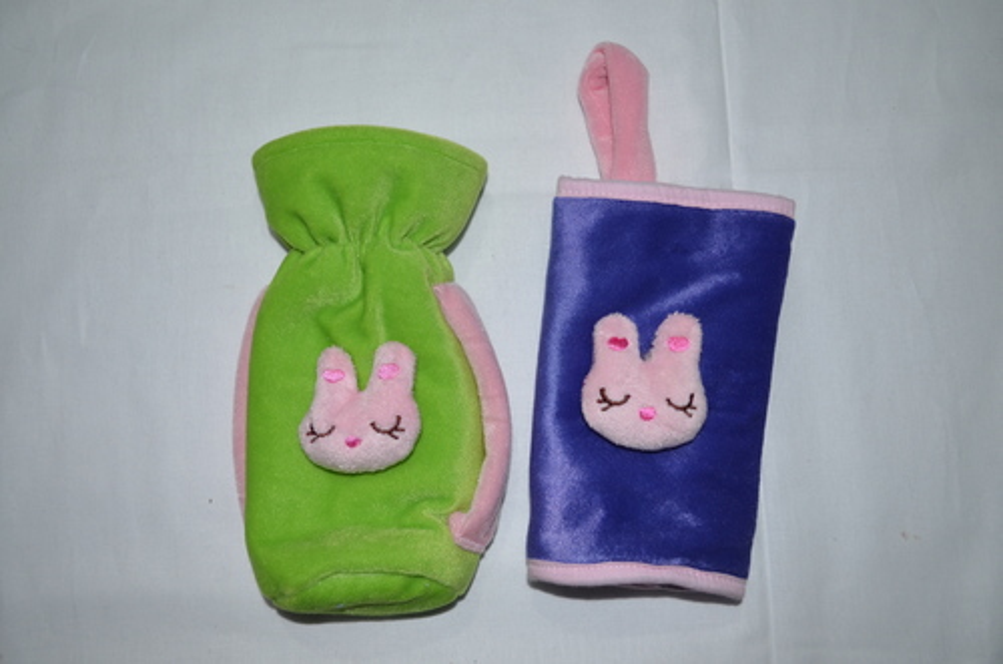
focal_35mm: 33
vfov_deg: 39.8
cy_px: 332
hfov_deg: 57.3
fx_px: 917
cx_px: 502
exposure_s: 1/60
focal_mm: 22
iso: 560
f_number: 3.8
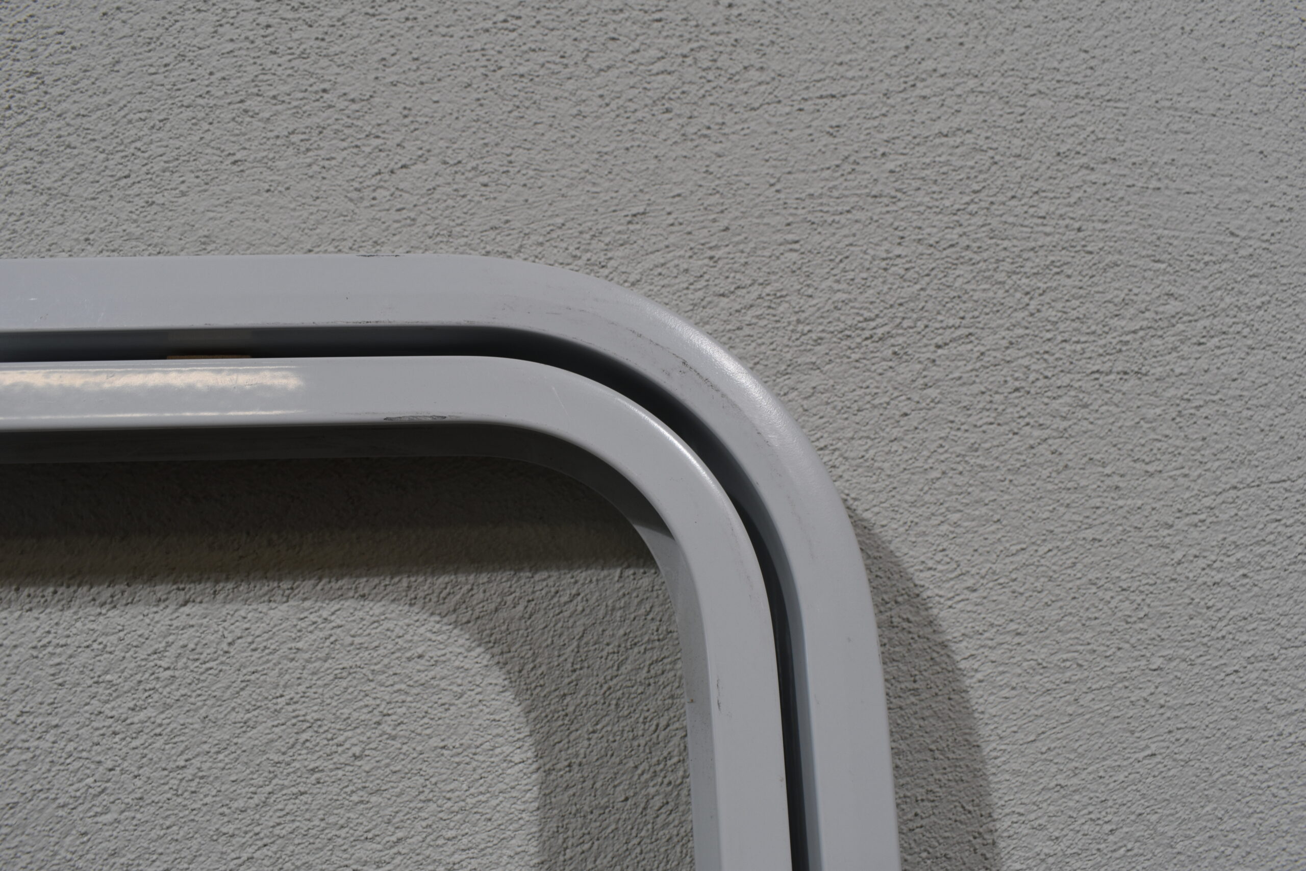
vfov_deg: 43.6
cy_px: 436
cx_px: 653
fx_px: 1088
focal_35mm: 30
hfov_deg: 61.9
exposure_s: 1/60
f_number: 8
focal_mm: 20
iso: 200
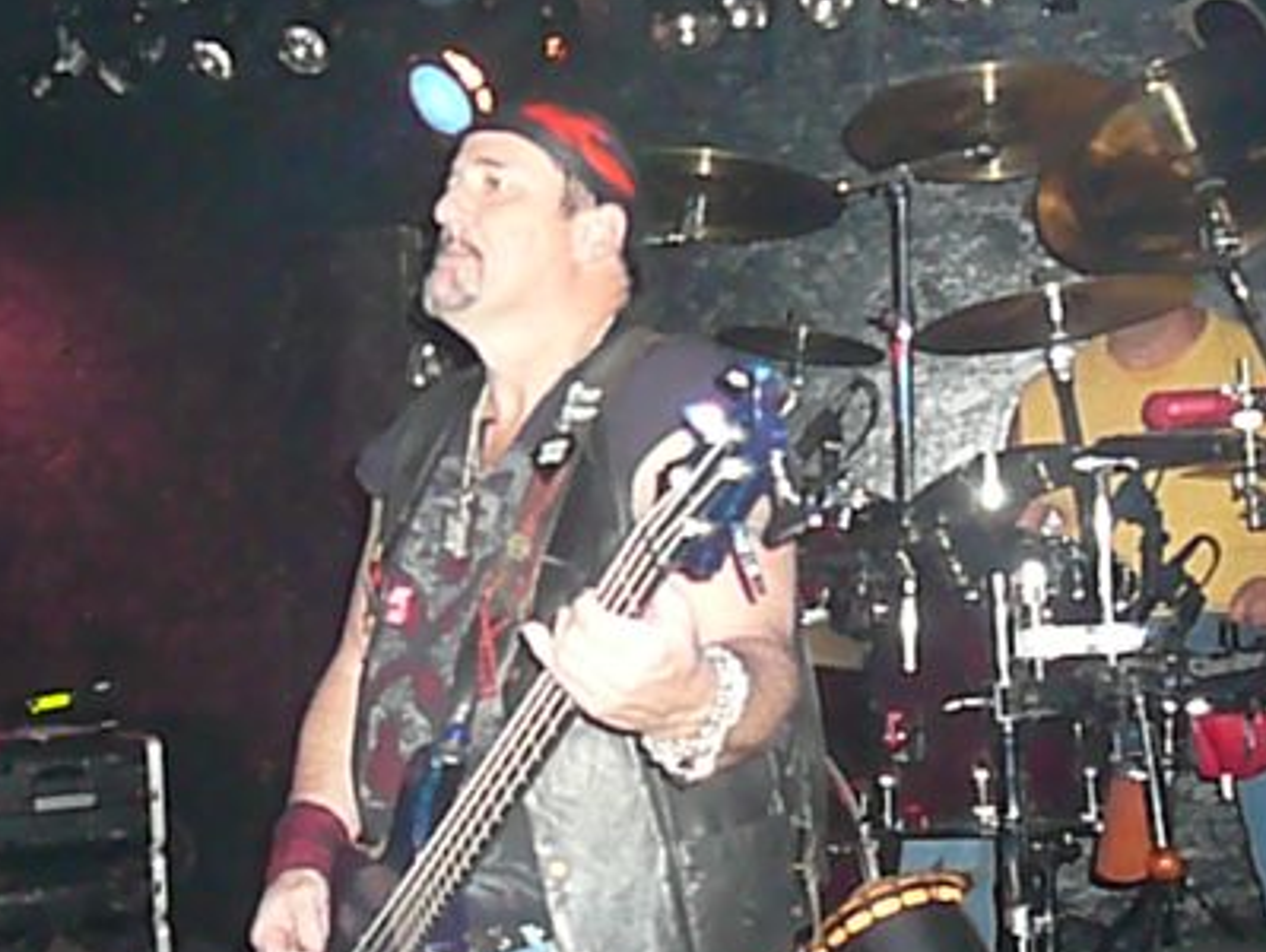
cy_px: 549
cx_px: 447
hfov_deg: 33.5
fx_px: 2087
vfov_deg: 25.7
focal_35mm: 57
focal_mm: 5.2
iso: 1000
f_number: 2.8
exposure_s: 1/30
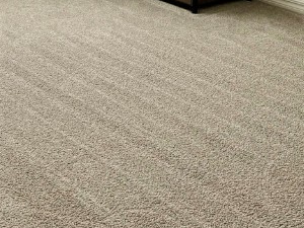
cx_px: -57
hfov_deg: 22.1
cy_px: -116
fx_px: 720
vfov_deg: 16.4
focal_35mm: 82
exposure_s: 1/121
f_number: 1.78
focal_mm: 6.76
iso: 100
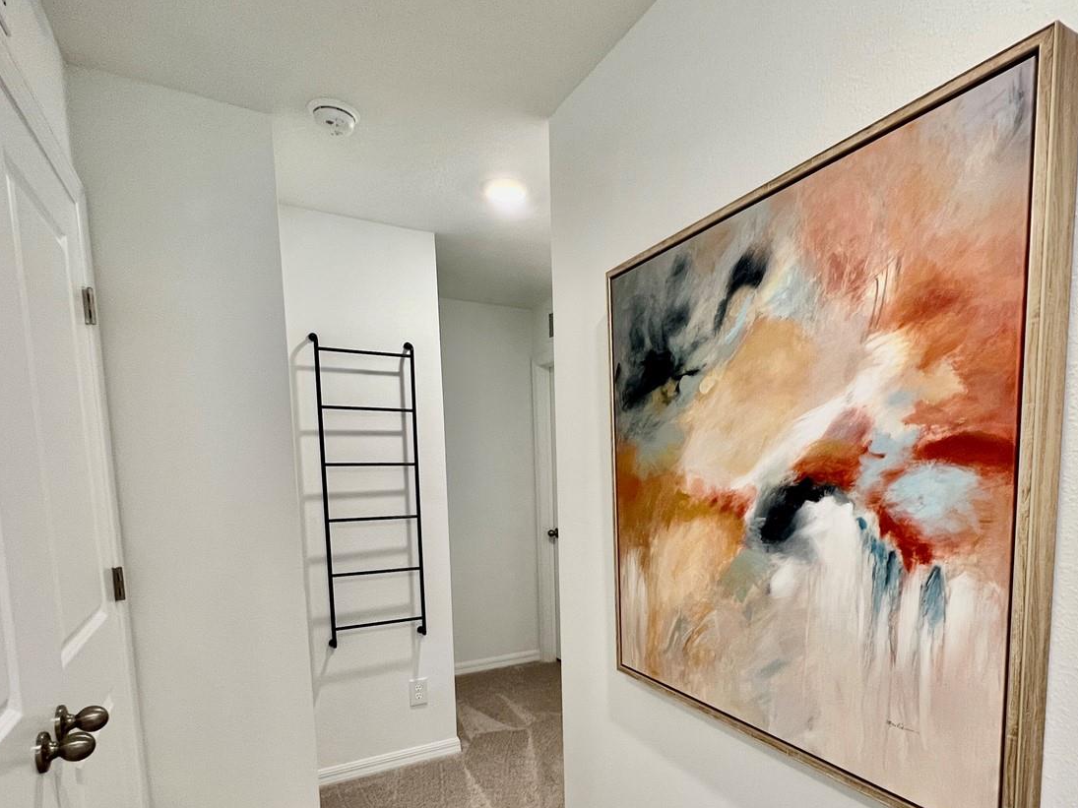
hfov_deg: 83.8
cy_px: 541
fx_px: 592
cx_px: 636
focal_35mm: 19
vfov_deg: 66.7
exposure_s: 1/120
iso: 200
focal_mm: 1.57
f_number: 1.8
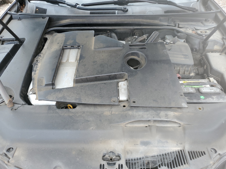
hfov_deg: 67.3
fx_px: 170
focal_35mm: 26
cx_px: 113
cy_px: 84
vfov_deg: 53.1
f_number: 1.5
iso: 50
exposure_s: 1/303
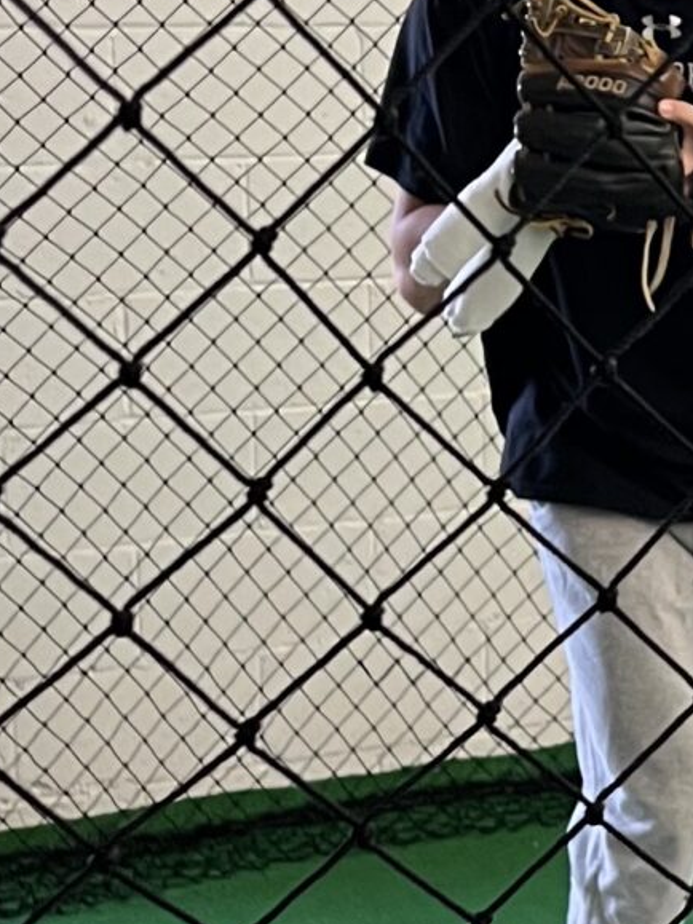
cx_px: 901
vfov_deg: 17.1
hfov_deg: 12.5
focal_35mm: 115
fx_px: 3071
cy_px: 640
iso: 125
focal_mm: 5.7
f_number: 1.5
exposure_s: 1/60
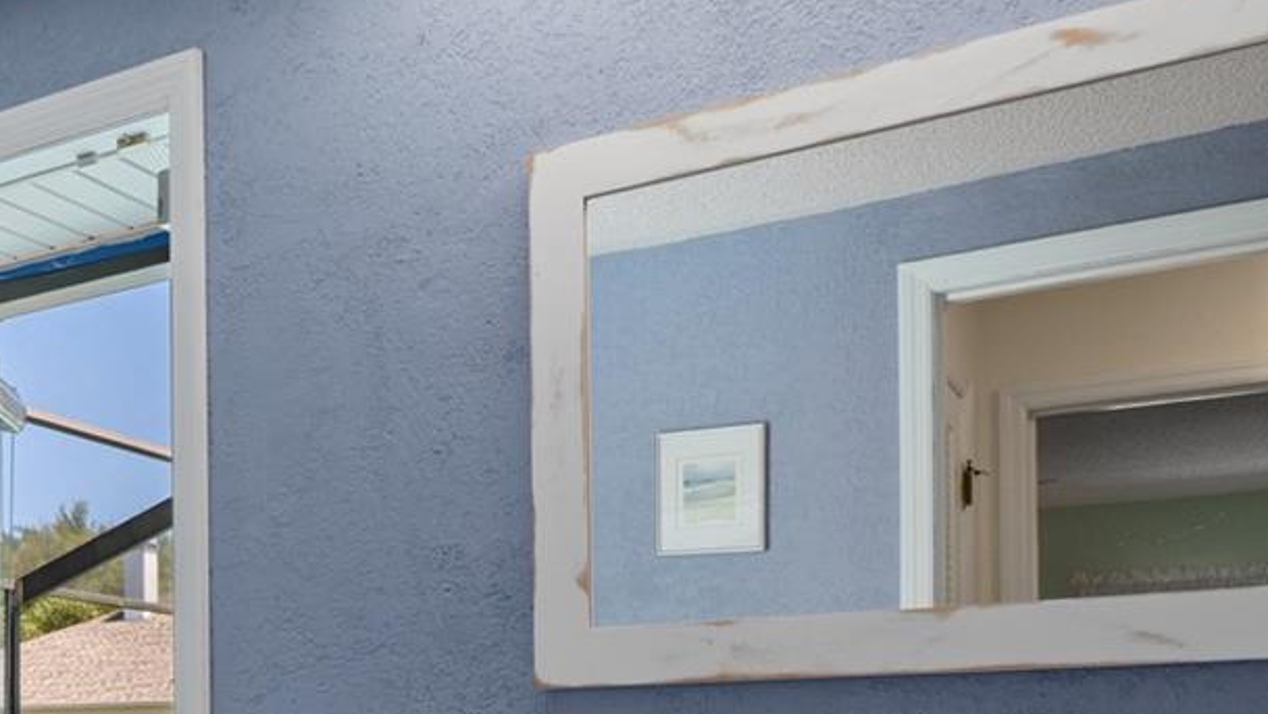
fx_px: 1526
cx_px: 133
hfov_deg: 41.6
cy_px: 822
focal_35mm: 45
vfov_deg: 24.3
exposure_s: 1/15
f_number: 8
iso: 250
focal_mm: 11
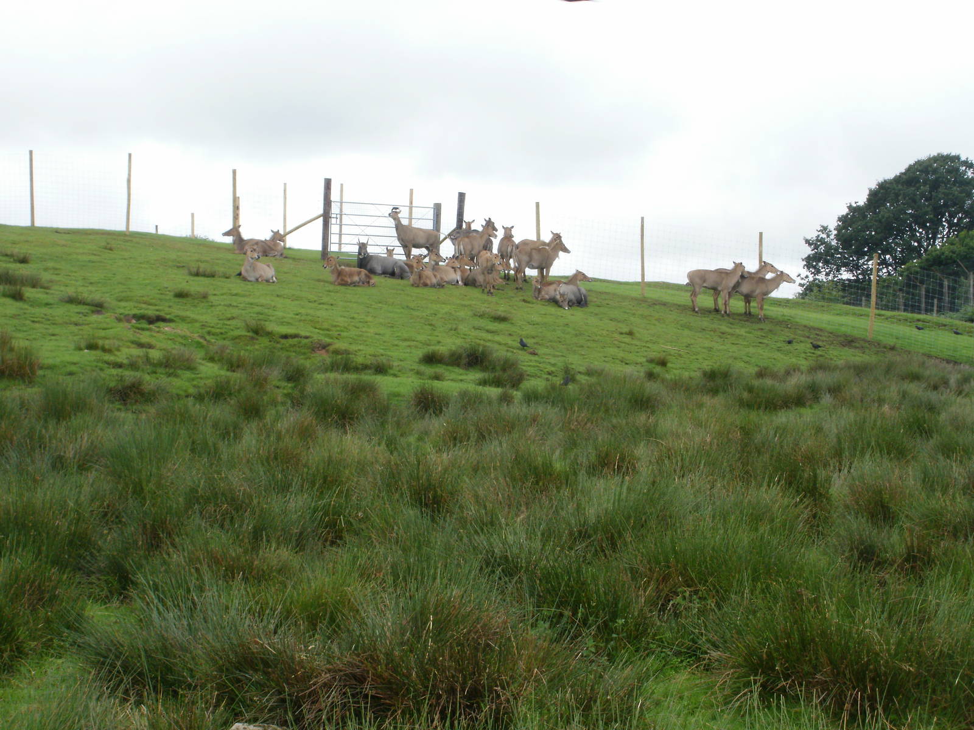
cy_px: 365
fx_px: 1801
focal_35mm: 64
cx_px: 487
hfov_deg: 30.3
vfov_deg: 22.9
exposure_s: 1/125
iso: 100
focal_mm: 11.2
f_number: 7.3
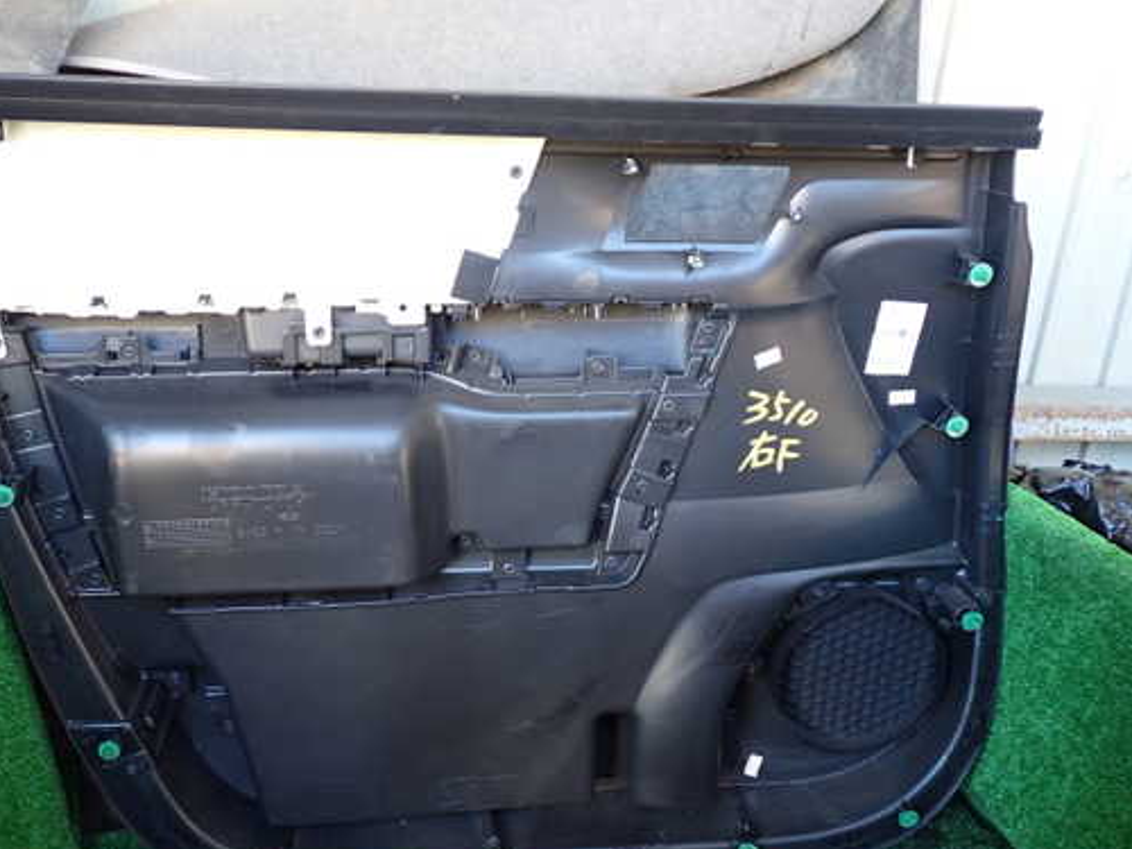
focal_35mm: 36
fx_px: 1177
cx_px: 455
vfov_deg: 39.7
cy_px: 432
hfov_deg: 51.0
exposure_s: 1/30
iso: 250
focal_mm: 5.4
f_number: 2.3
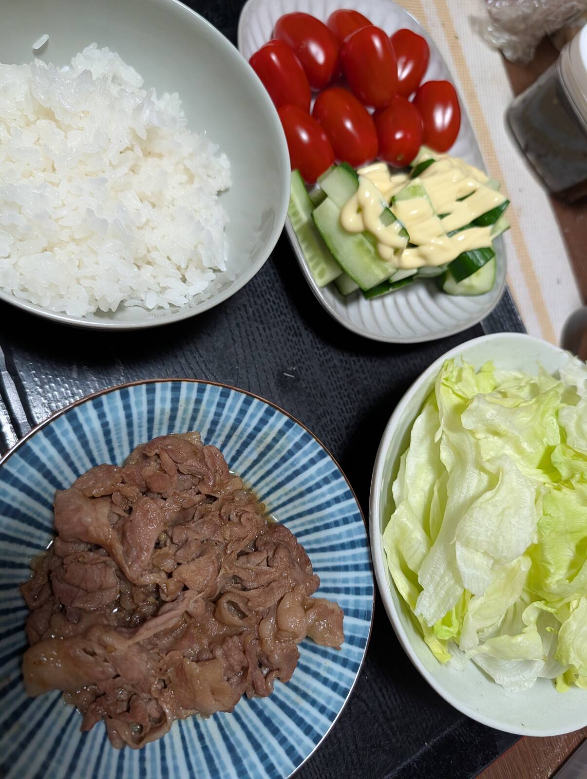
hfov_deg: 56.9
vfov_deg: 71.5
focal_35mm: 24
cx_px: 294
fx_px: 541
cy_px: 390
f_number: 1.68
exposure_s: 1/106
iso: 741
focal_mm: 6.9
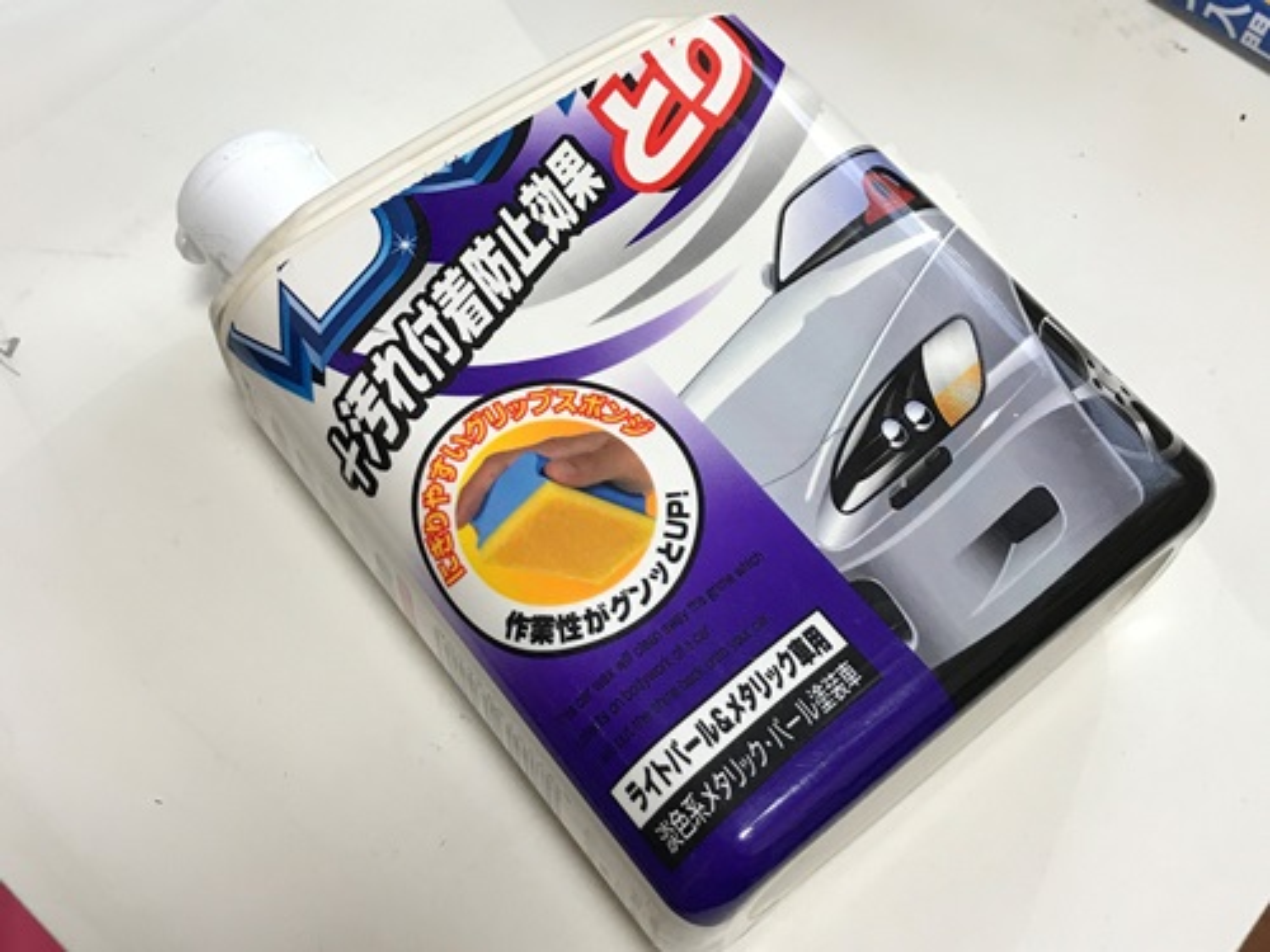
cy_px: 476
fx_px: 1027
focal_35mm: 28
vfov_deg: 49.7
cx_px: 635
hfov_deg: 63.4
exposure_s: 1/24
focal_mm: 3.99
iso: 40
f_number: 1.8
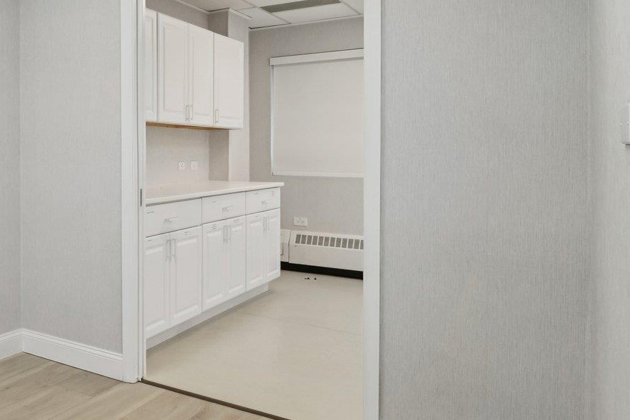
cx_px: 2
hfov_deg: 48.5
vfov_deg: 40.8
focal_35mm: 32
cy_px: 160
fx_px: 560
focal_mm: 14
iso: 400
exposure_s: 1/100
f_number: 8
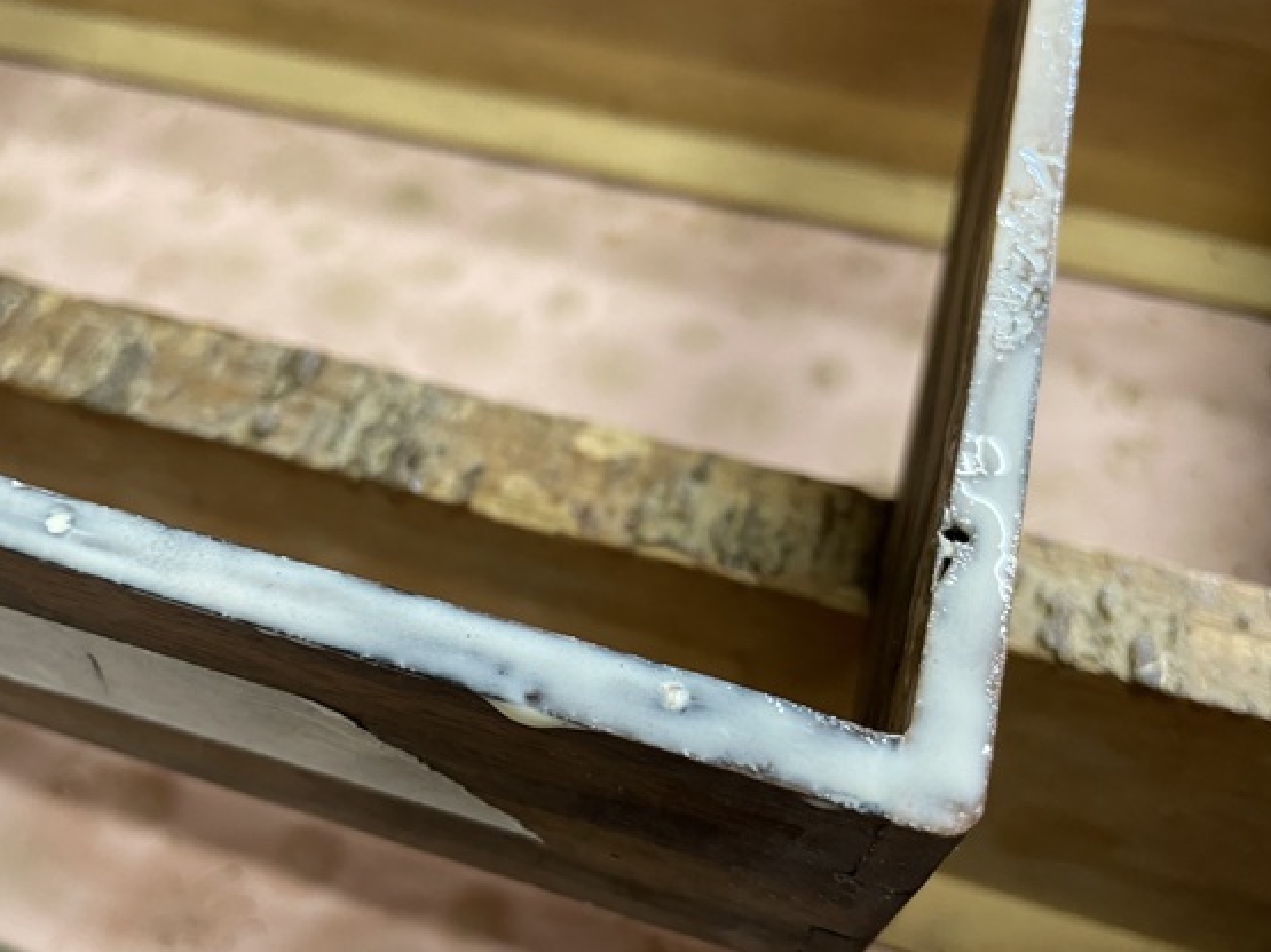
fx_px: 1101
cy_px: 515
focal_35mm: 30
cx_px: 582
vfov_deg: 46.7
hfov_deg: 59.9
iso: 125
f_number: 1.6
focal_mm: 4.2
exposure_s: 1/76
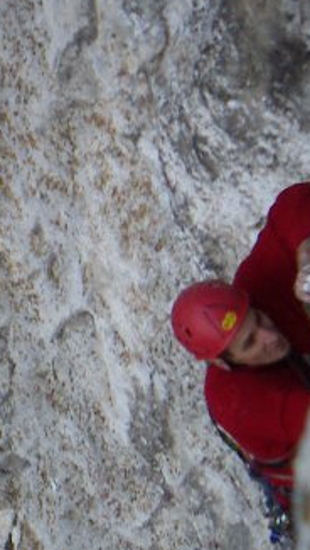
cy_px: 574
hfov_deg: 4.2
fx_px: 4208
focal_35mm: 288
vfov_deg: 7.5
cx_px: 29
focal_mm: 14.1
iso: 80
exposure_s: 1/100
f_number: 3.7
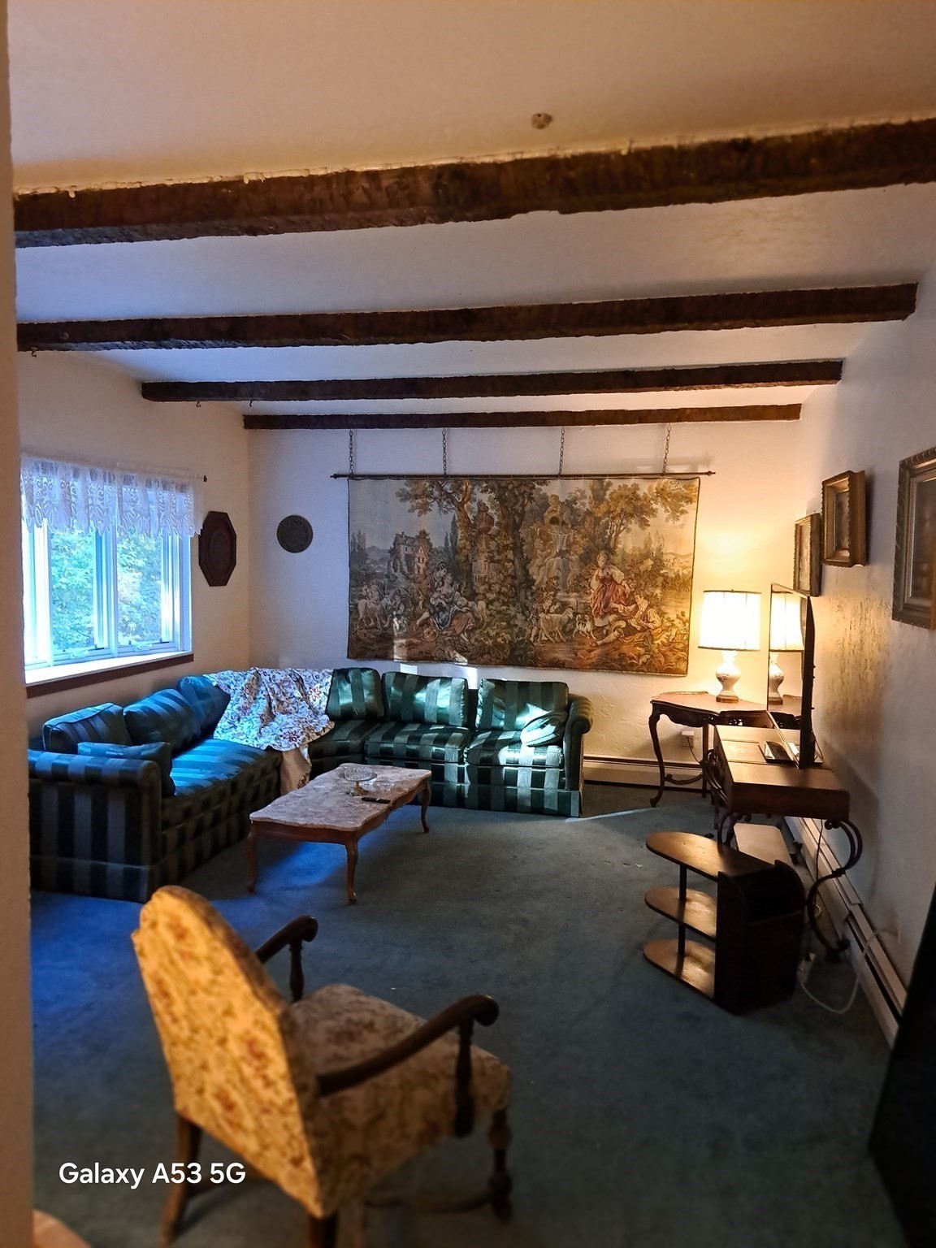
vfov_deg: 71.6
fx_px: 865
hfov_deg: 56.8
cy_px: 624
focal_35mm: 24
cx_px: 468
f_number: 1.8
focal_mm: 5.23
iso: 500
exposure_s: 1/24
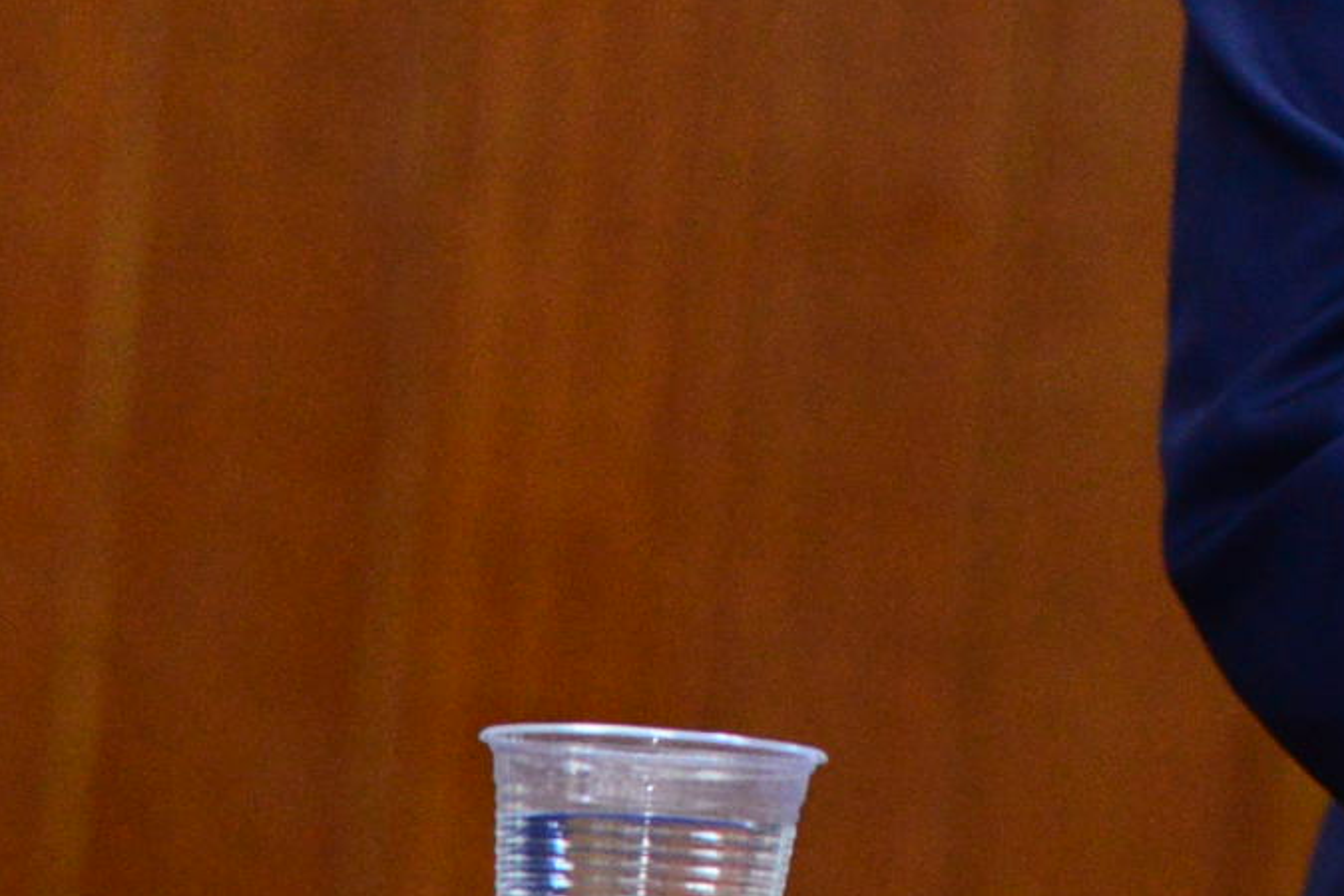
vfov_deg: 2.6
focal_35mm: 535
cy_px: -619
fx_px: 19972
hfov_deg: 3.8
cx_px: 2310
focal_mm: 120
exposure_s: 1/80
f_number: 4
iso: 2500
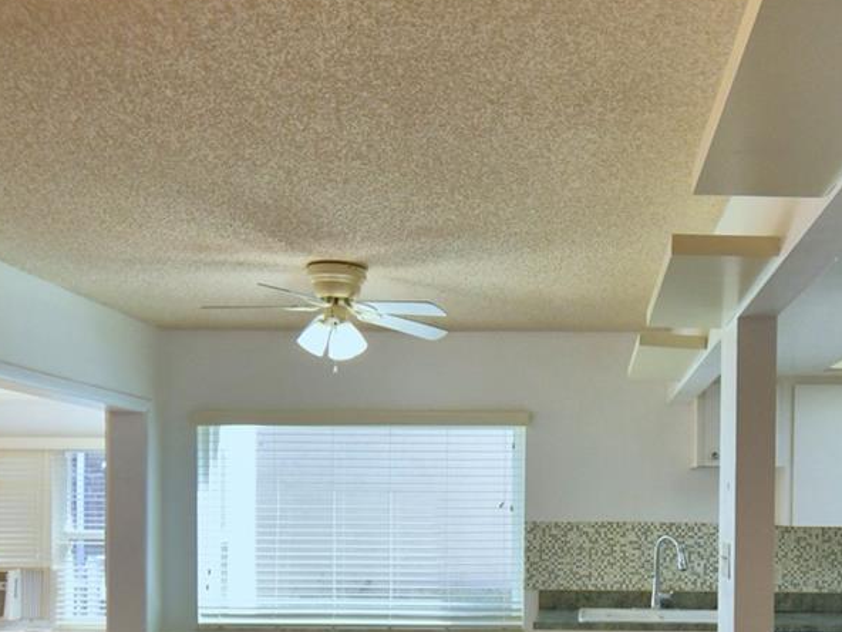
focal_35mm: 39
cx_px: 573
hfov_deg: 47.0
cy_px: 532
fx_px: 949
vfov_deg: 35.3
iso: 200
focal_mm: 10
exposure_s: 1/160
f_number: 4.5
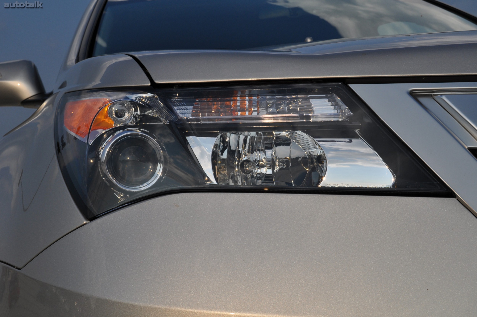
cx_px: 238
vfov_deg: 26.4
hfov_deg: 38.9
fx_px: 675
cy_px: 158
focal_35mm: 51
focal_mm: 34
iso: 200
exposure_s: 1/500
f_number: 11
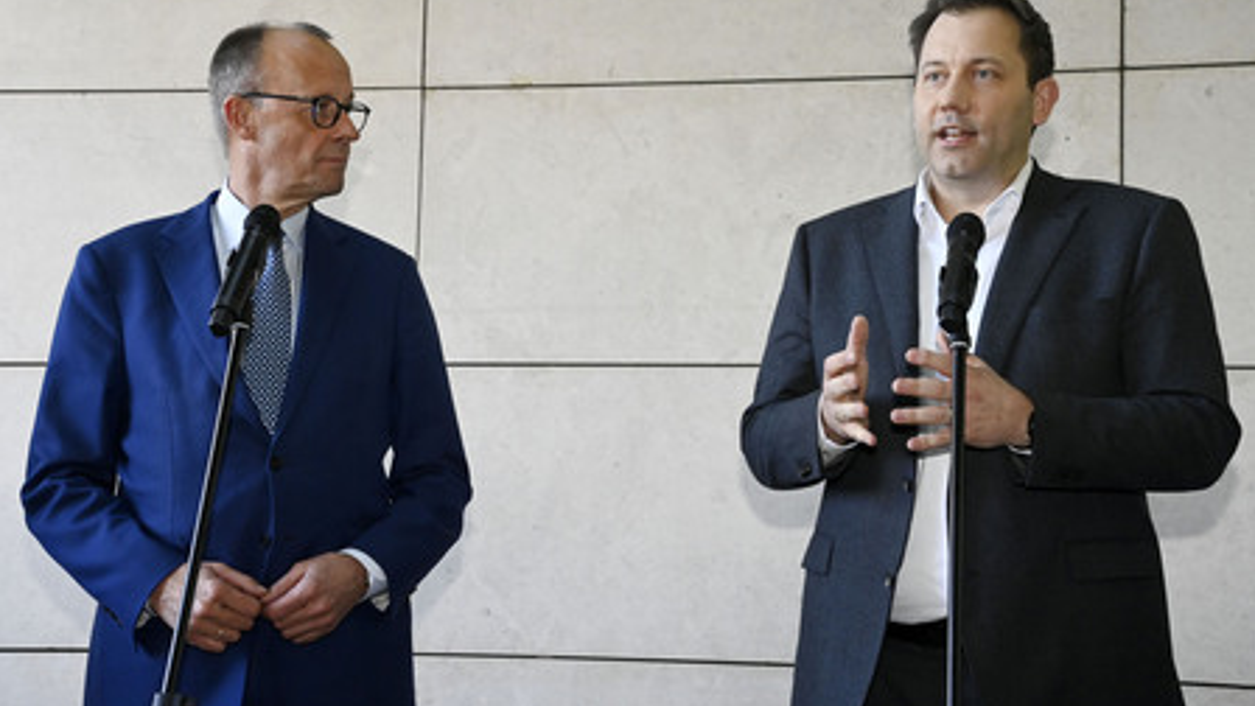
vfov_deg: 20.7
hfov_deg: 36.0
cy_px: 333
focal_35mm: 58
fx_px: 1930
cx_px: 626
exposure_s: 1/250
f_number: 7.1
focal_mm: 55
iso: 4000
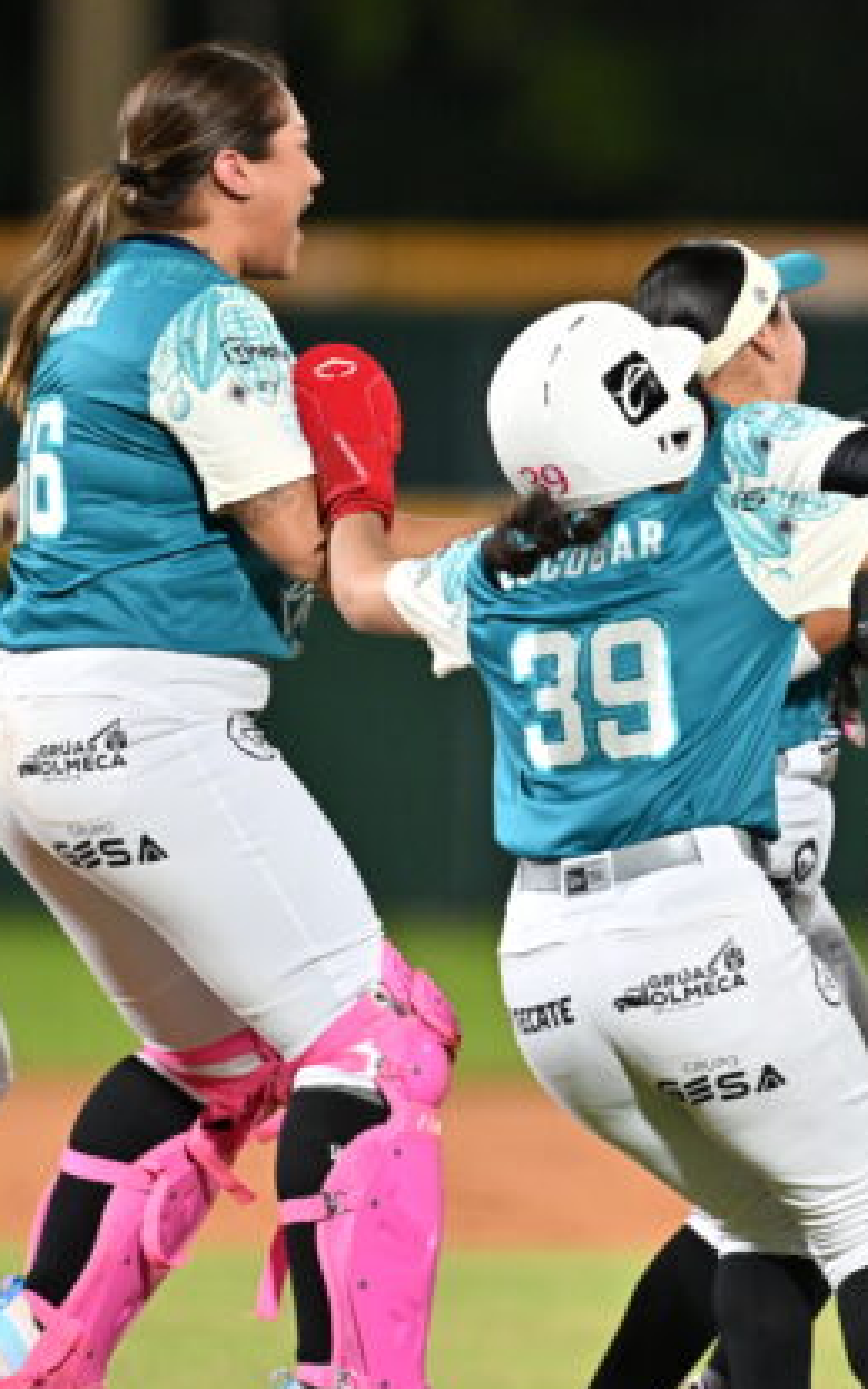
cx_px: 998
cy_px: 770
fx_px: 29674
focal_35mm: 784
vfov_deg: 2.7
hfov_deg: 1.7
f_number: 2.8
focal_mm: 400
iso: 2500
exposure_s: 1/1600
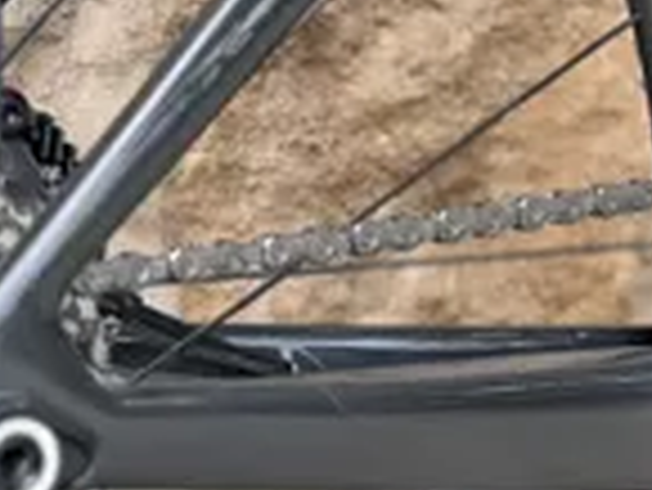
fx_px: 2488
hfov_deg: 14.9
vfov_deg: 11.2
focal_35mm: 132
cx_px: 400
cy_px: 369
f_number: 1.78
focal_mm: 6.76
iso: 80
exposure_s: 1/497
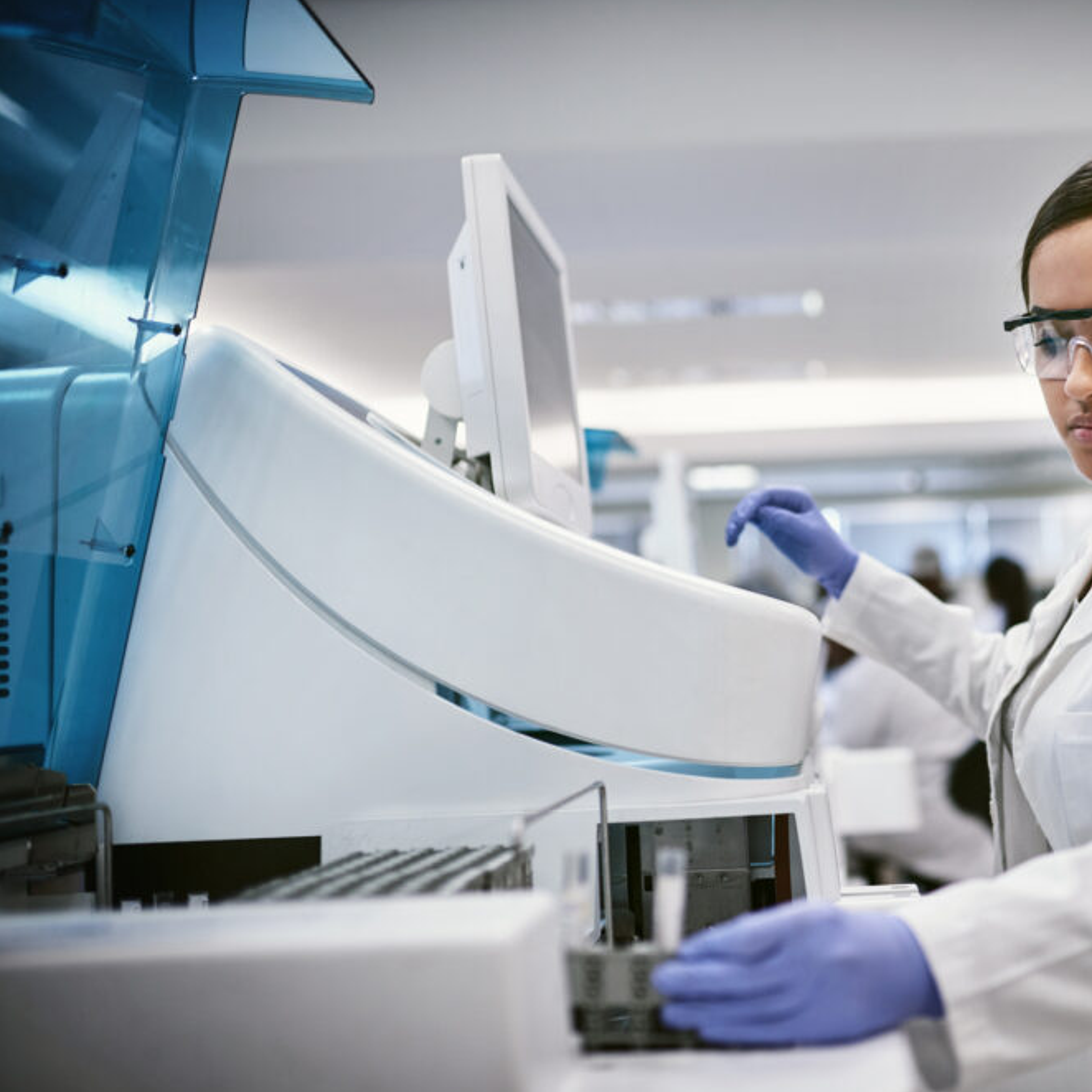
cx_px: 843
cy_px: 542
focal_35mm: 46
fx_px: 1642
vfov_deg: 36.8
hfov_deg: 35.8
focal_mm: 35
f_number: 1.8
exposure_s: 1/250
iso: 400
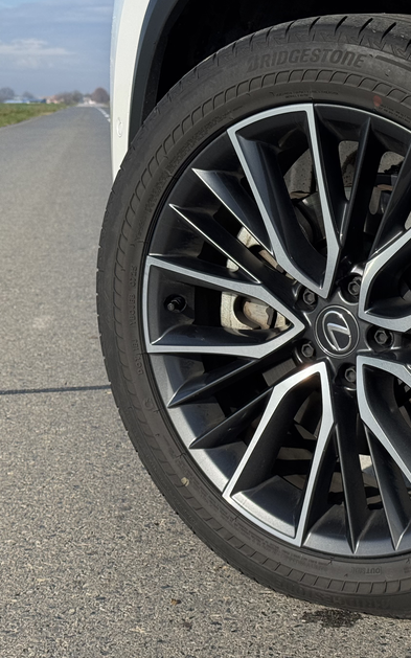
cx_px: 343
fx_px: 1362
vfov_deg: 27.1
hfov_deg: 17.0
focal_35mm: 76
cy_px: 297
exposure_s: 1/7092
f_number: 1.78
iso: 80
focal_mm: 6.76
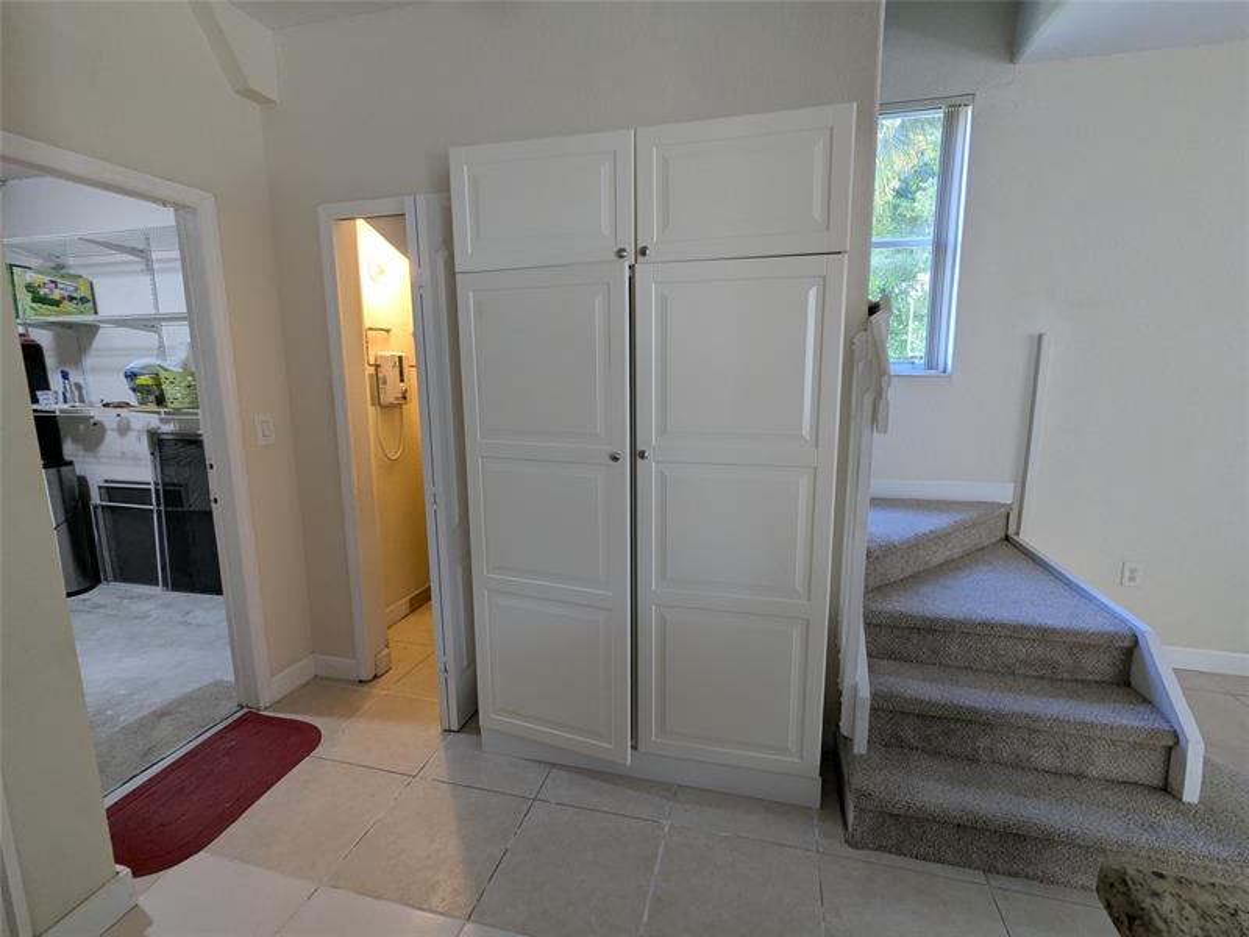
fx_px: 577
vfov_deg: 78.1
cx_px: 624
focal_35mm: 16
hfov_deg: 94.5
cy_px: 468
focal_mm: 2.35
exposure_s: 1/120
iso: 224
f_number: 2.2
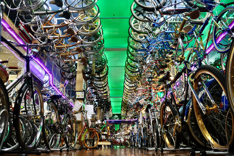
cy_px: 78
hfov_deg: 67.4
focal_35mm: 27
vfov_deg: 47.8
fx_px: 175
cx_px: 117
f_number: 3.5
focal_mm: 18
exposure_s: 1/50
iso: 800
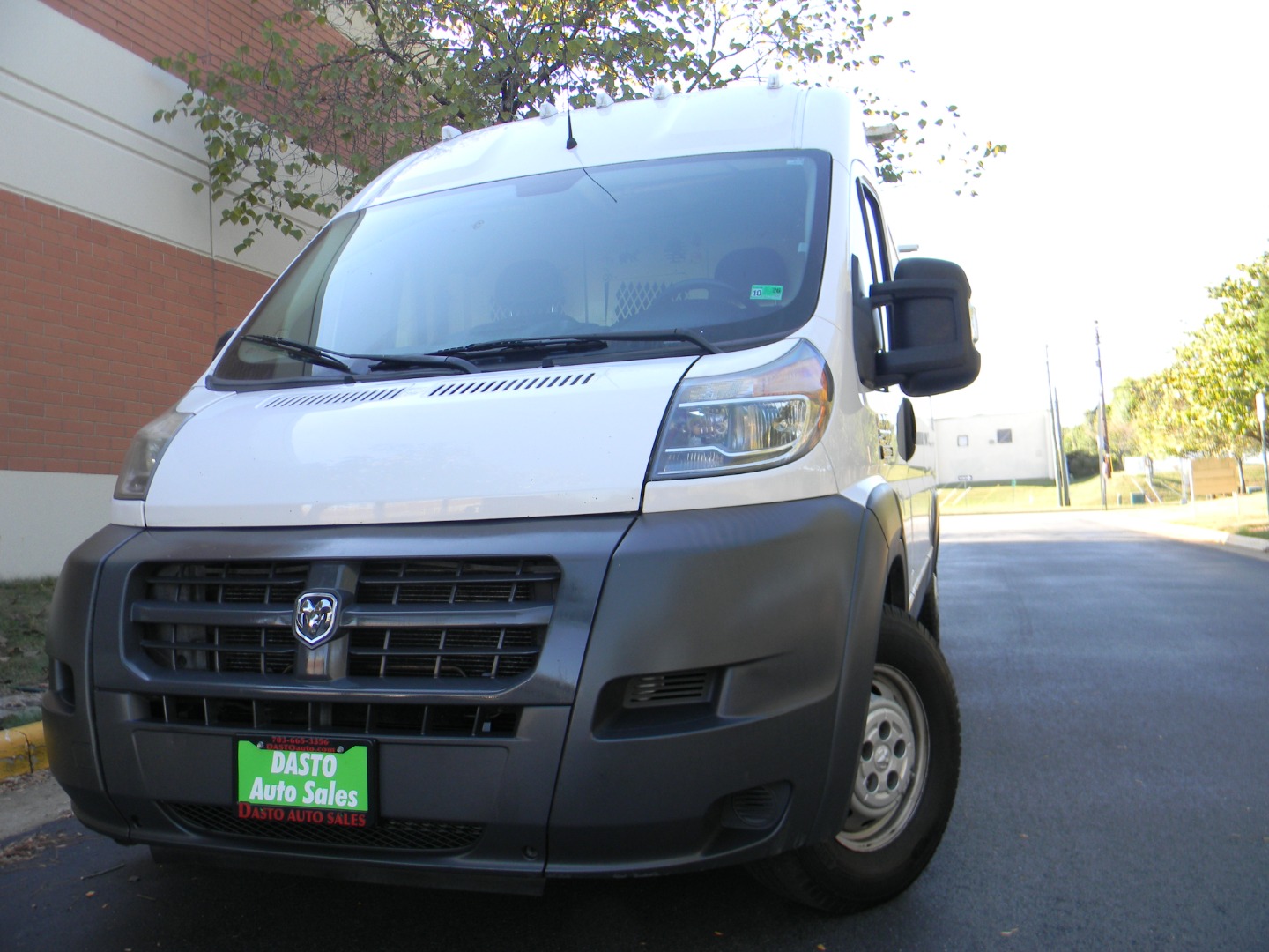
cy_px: 476
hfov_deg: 63.4
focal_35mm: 28
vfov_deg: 49.7
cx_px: 634
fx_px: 1026
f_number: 3.5
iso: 80
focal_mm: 5
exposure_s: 1/80.5
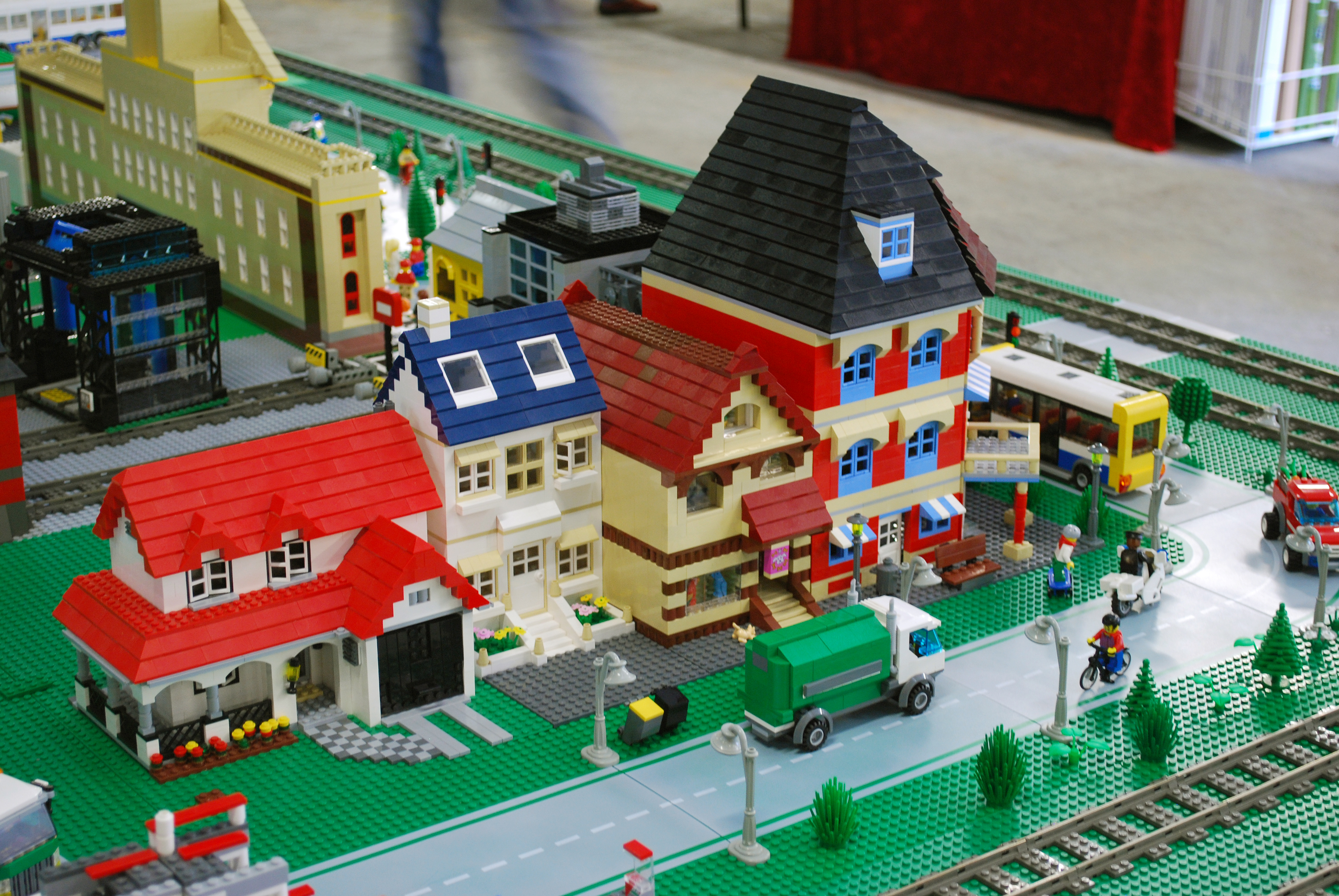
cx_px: 670
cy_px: 448
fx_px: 2346
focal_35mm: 63
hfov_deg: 31.9
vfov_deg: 21.6
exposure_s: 1/6
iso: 400
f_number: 5.3
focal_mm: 42
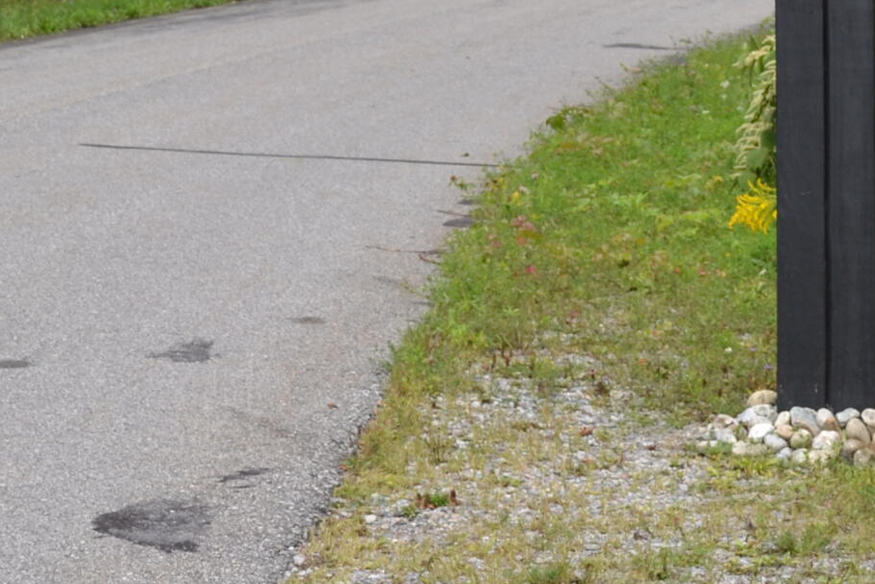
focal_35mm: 129
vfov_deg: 10.3
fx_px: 3136
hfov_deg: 15.8
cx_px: 613
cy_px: -313
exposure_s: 1/200
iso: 100
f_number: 5.6
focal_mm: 26
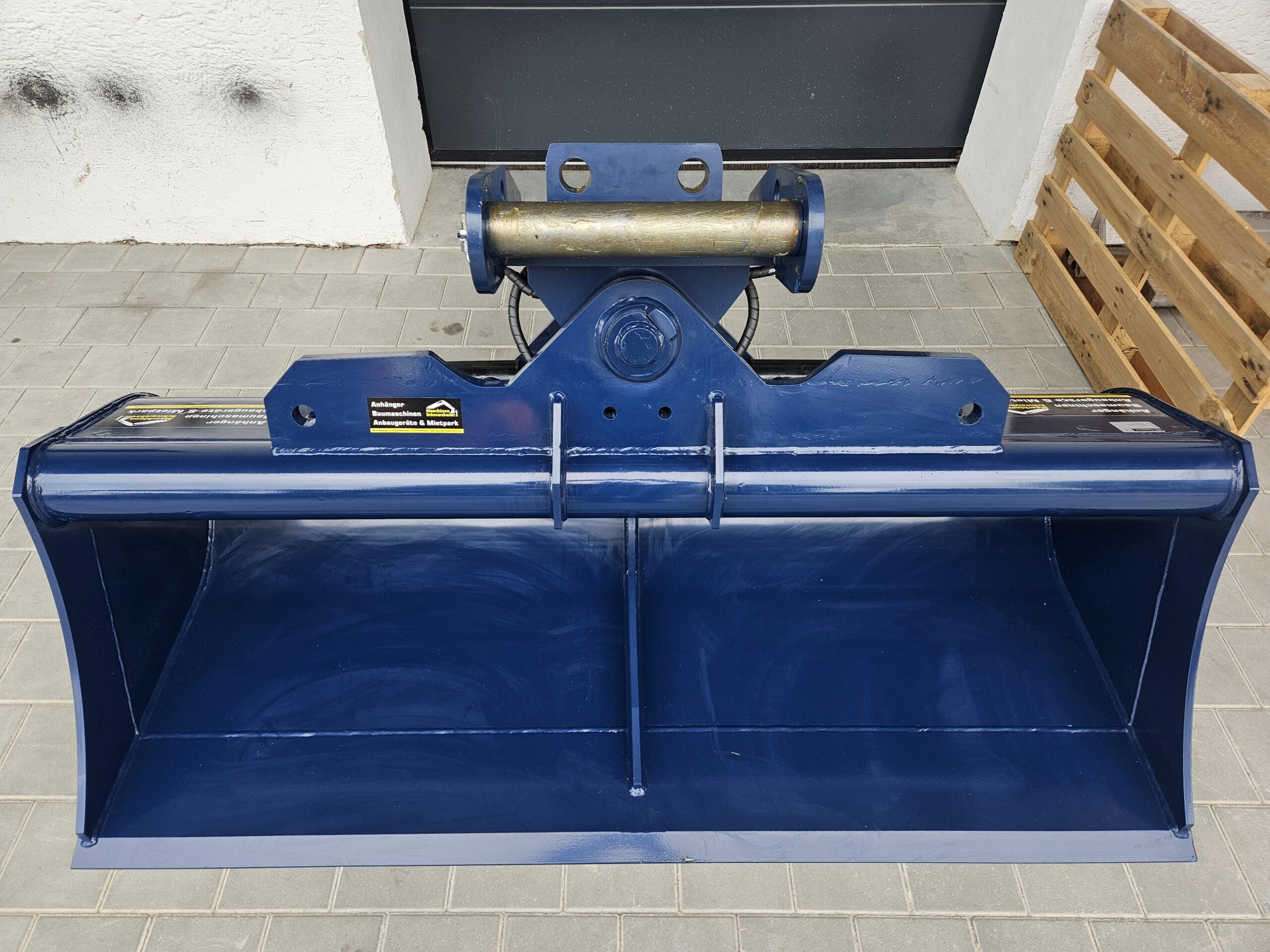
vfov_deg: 58.9
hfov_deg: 73.9
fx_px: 844
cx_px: 635
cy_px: 476
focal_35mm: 23
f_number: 1.8
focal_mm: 5.4
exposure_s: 1/200
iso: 50
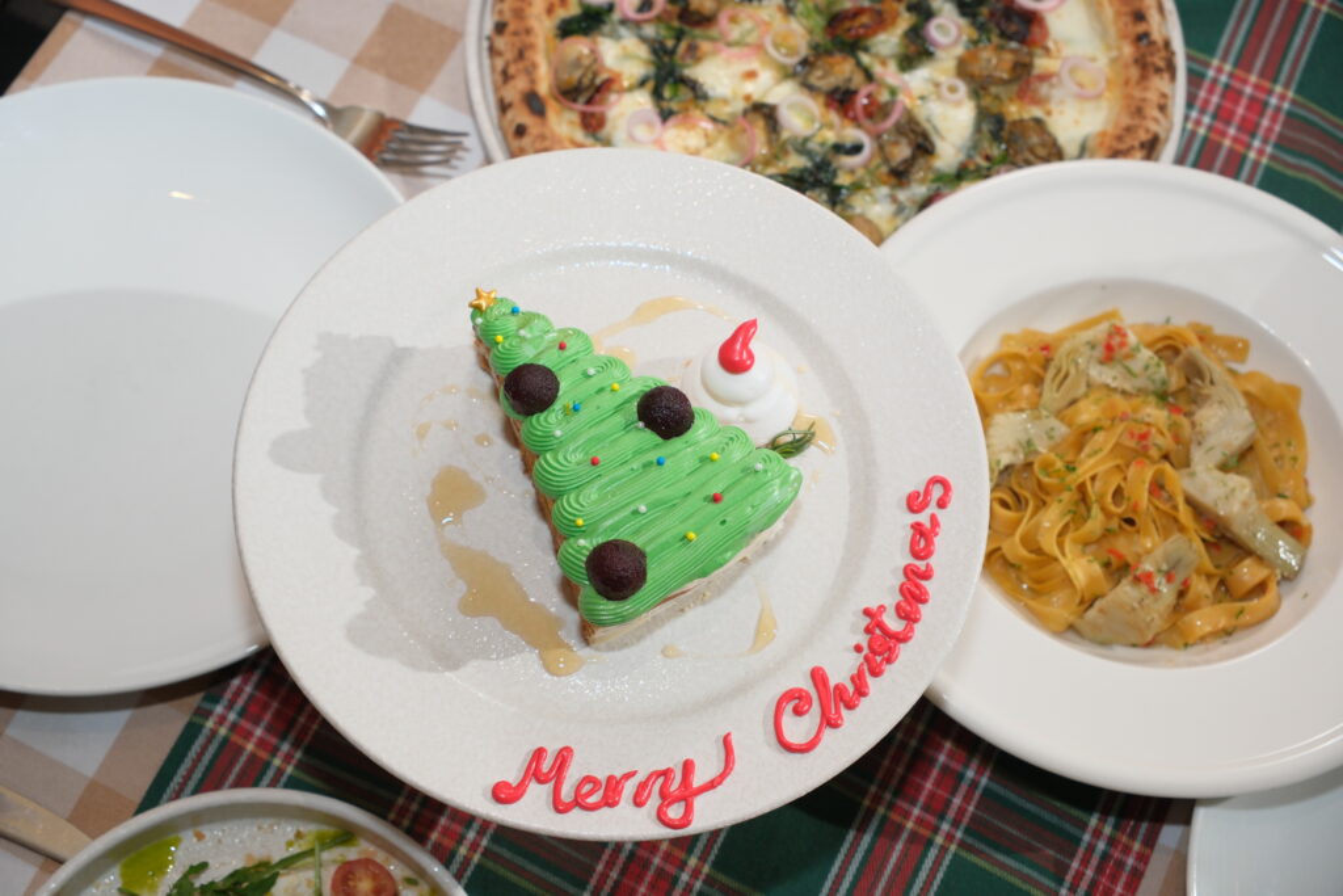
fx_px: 1903
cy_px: 448
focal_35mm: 51
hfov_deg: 38.9
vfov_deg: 26.5
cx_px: 672
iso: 640
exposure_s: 1/100
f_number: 5
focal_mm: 34
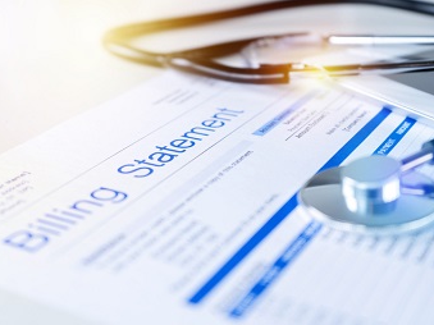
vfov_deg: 26.5
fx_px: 689
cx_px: 195
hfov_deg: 34.9
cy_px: 162
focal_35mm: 55
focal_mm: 50
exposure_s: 1/80
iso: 100
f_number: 4.5
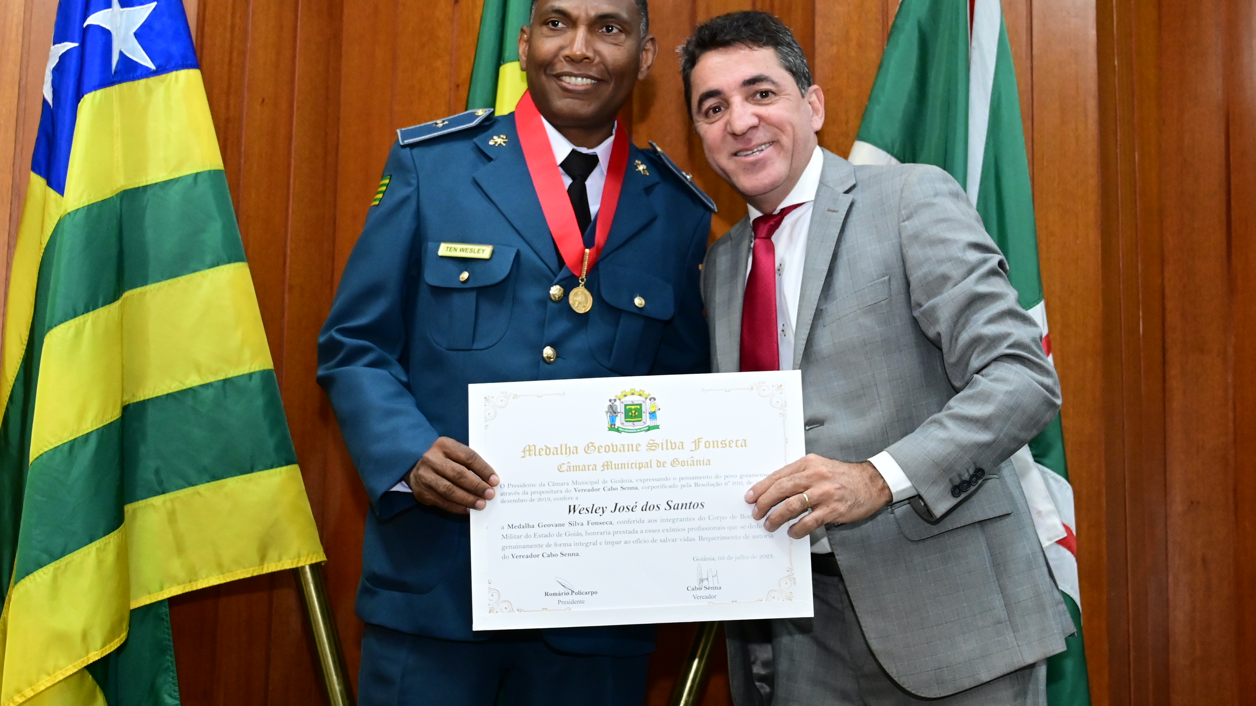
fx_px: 1998
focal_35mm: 60
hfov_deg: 34.9
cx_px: 630
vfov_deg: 20.0
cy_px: 299
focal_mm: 38
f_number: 4.5
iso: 4000
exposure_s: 1/125
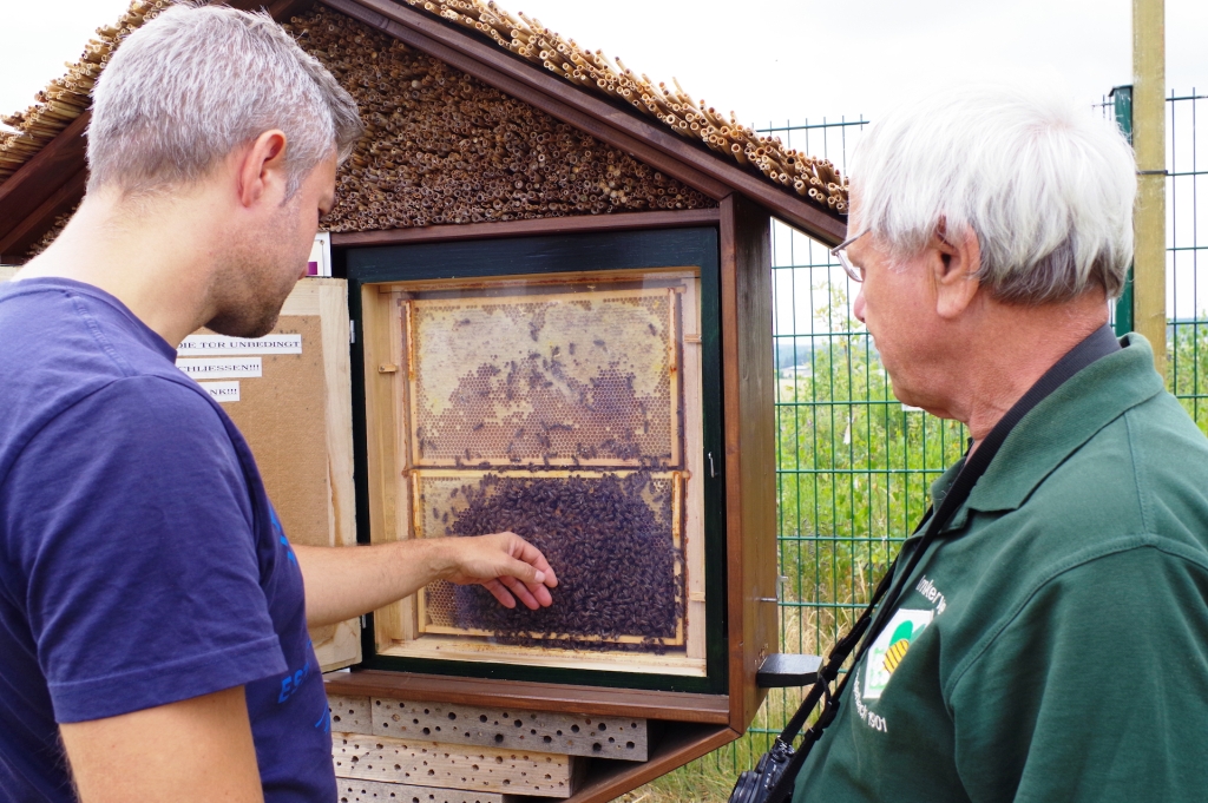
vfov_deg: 41.6
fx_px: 1056
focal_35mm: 32
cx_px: 604
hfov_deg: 59.5
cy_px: 402
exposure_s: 1/400
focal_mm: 21
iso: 800
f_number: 8
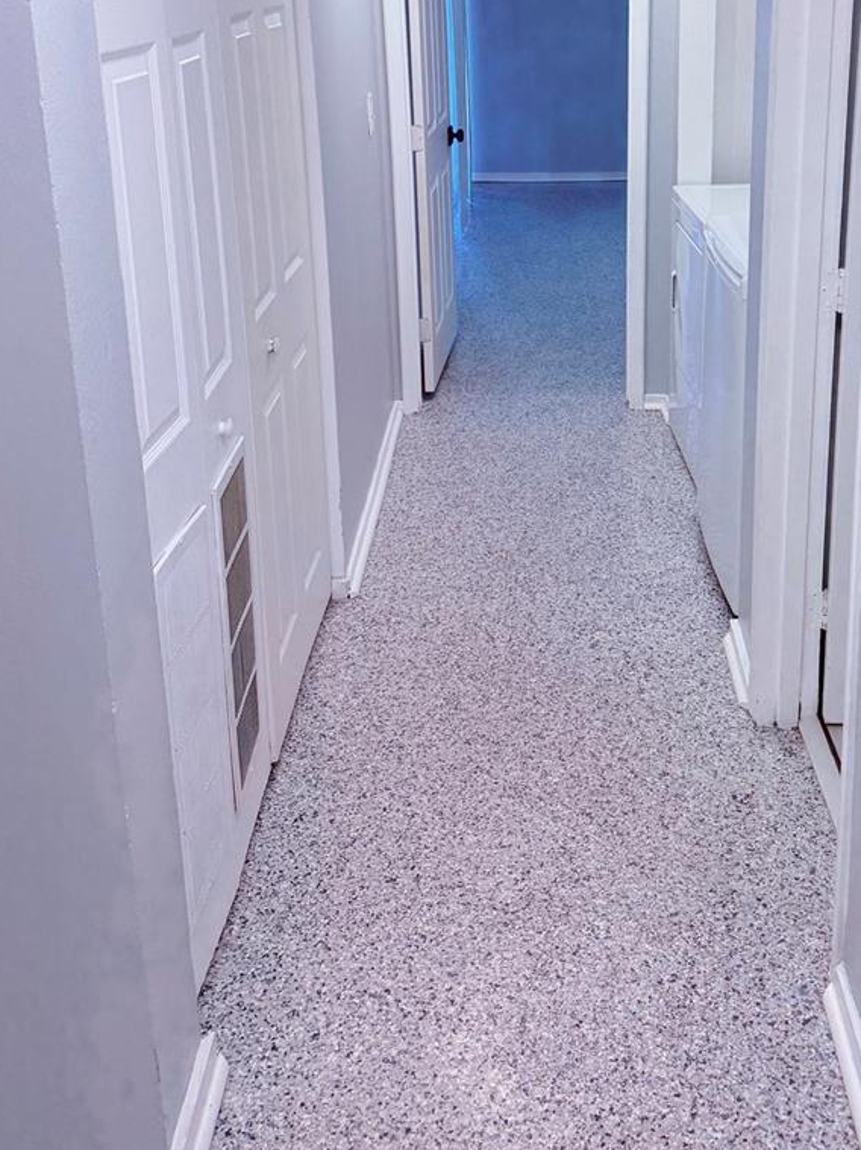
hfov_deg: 37.2
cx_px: 588
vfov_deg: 47.4
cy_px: 305
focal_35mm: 38
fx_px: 1261
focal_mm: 6.76
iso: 160
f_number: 1.78
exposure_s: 1/221
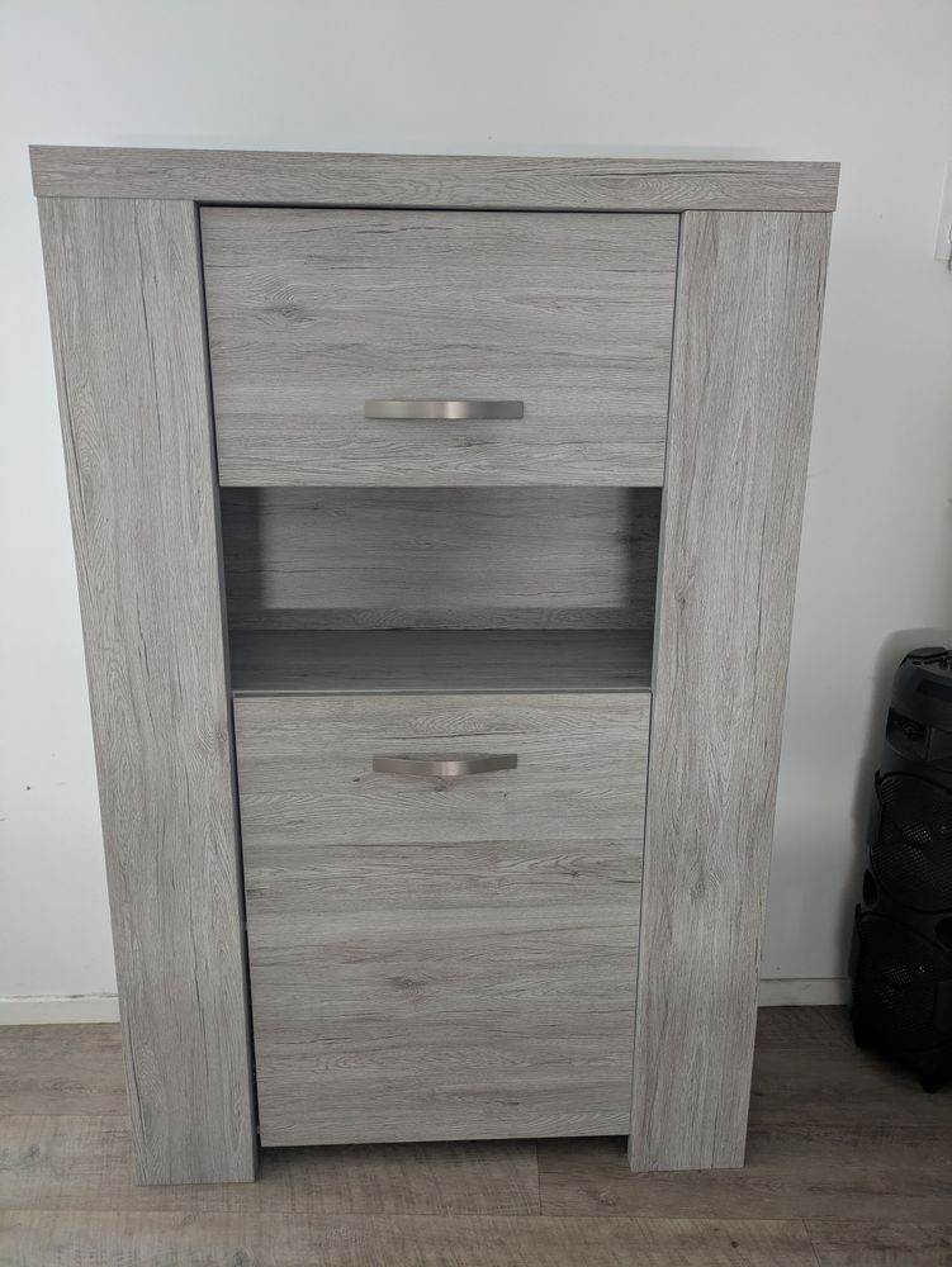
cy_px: 634
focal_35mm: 25
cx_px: 476
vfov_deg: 69.4
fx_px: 916
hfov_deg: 54.9
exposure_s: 1/25
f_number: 1.89
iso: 487
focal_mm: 5.43
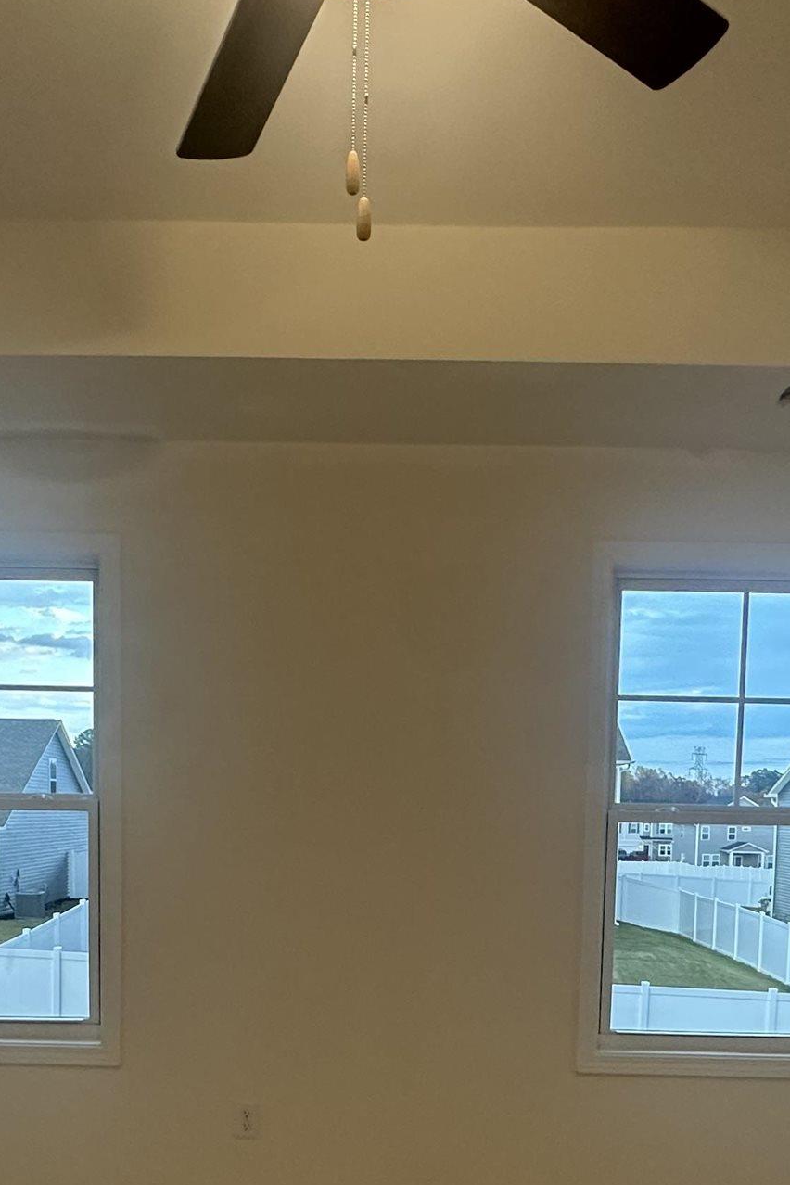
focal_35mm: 35
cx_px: 367
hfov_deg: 37.8
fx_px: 1152
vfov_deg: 51.8
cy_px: 909
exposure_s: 1/120
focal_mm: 2.22
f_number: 2.2
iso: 200
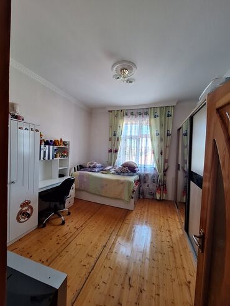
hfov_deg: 89.9
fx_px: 115
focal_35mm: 13
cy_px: 153
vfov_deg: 106.2
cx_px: 115
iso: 125
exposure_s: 1/40
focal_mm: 1.74
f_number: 2.2
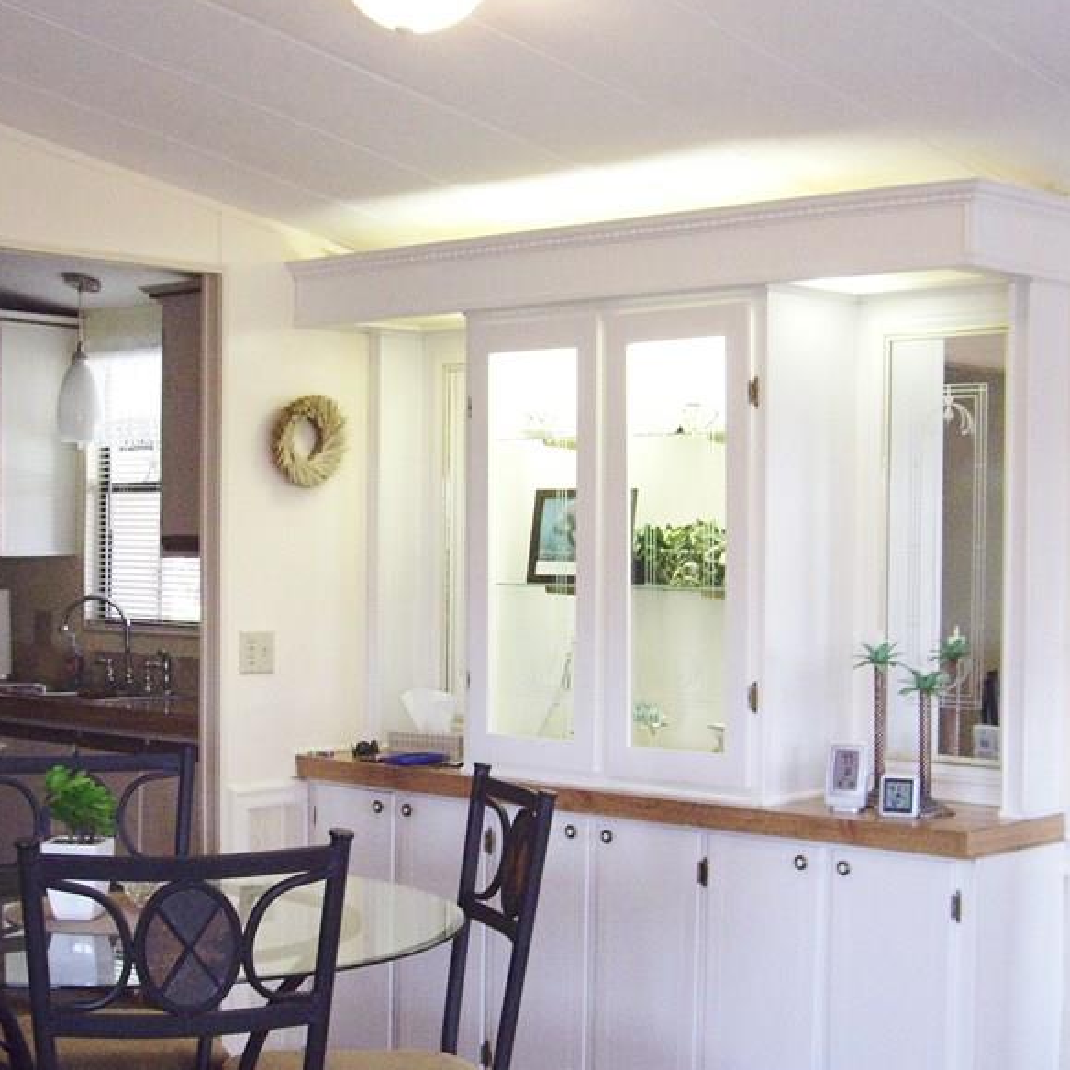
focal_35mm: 59
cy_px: 630
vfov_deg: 29.0
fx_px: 2063
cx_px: 457
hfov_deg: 29.0
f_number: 2.8
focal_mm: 7.9
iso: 200
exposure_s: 1/60
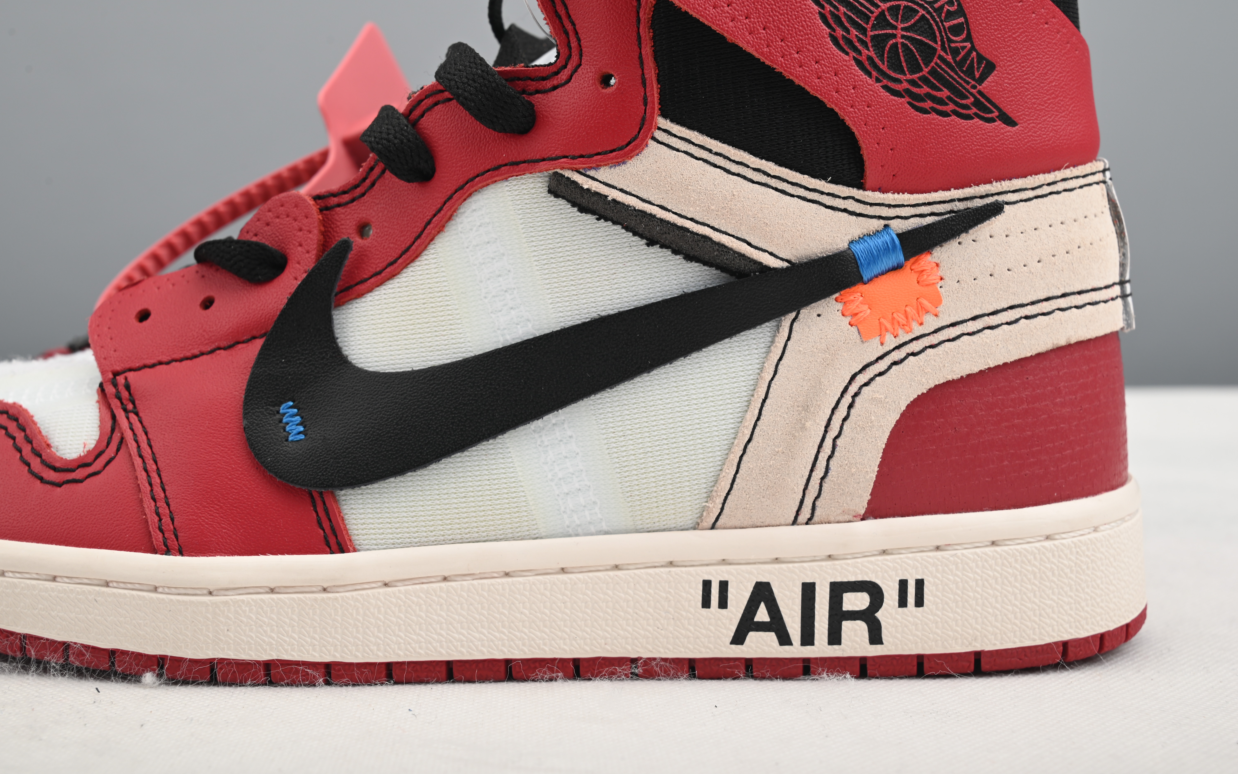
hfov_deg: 42.6
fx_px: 1586
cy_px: 395
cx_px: 619
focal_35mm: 47
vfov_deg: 27.4
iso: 100
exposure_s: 1/200
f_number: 11
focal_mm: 46
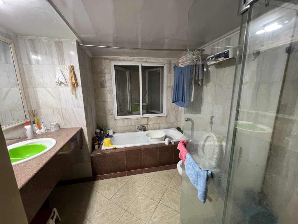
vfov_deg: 89.9
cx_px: 149
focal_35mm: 13
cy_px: 112
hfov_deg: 106.2
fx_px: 112
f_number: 1.8
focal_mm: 1.57
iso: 250
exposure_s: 1/50
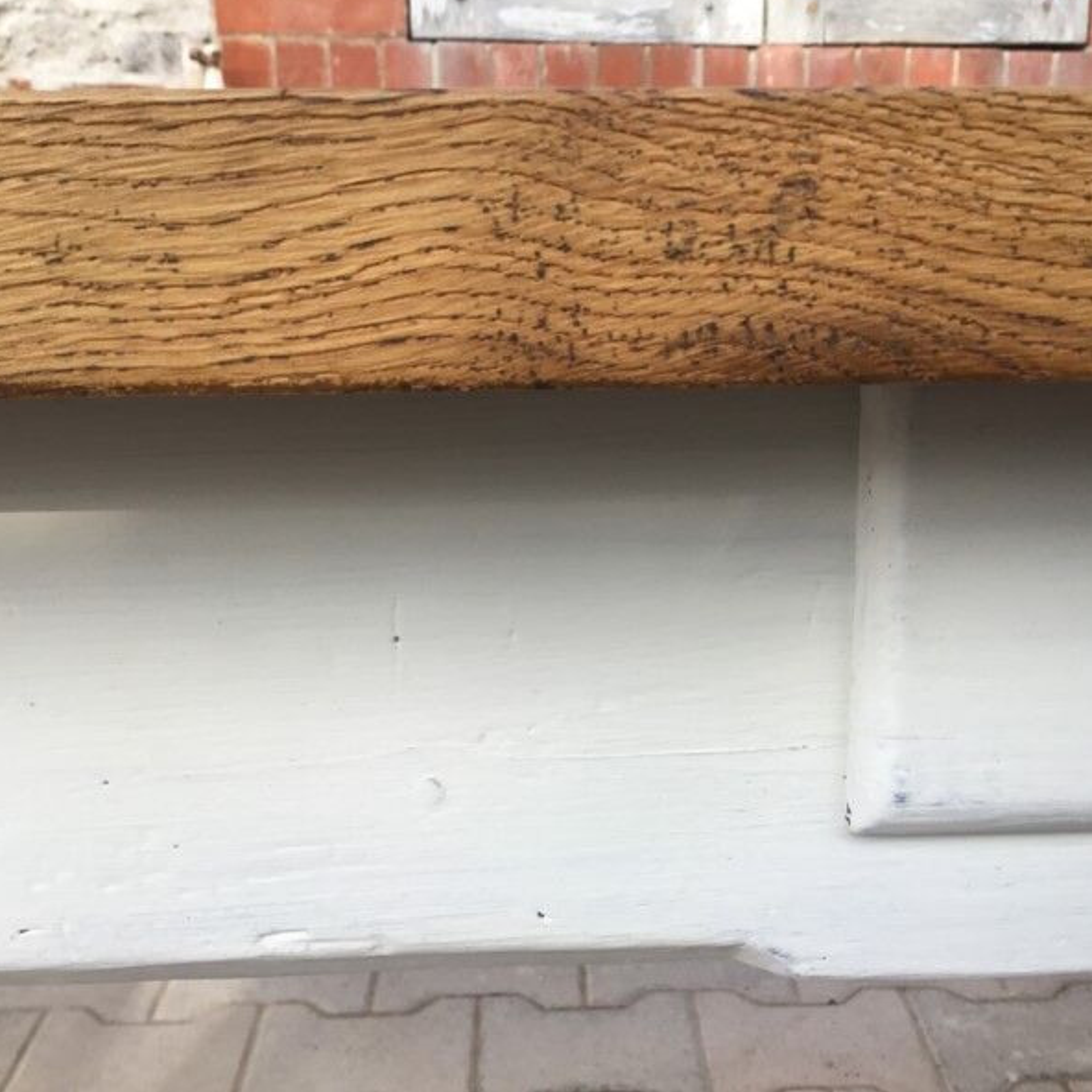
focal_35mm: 37
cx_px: 581
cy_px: 540
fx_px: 1321
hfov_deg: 44.9
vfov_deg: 44.9
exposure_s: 1/342
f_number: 2.4
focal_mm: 3.3
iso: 25
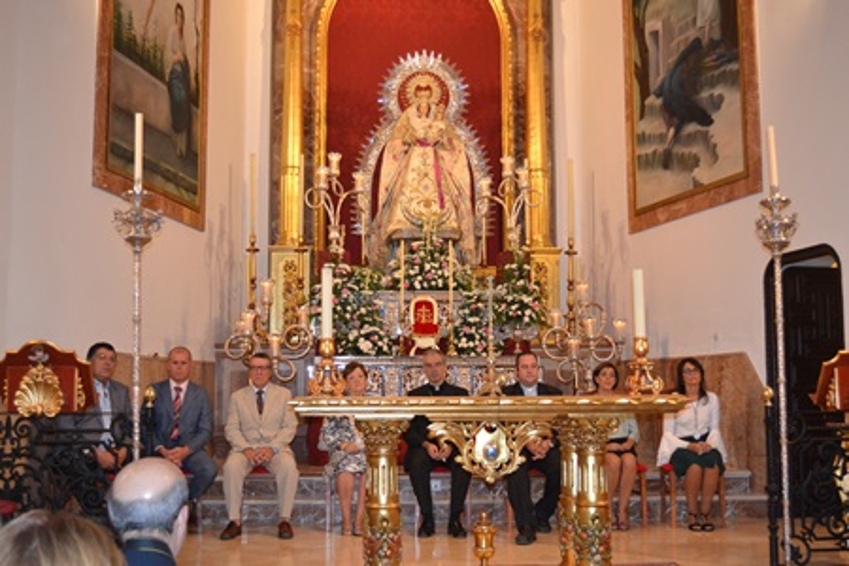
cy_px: 283
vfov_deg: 31.9
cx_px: 424
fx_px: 990
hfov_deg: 46.4
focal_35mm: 42
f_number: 4
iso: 2200
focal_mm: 28
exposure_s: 1/60
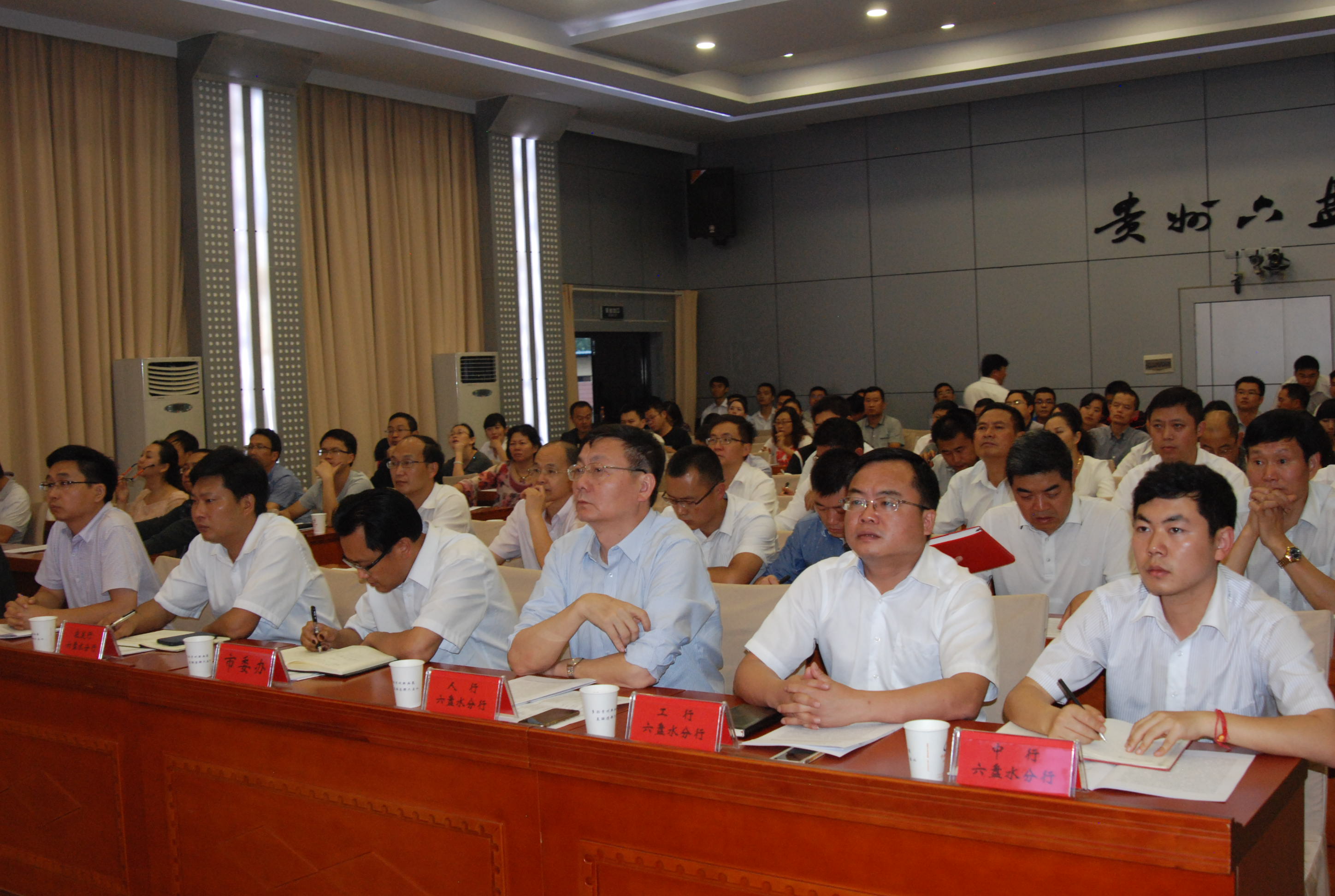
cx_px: 668
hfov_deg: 53.0
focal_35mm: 36
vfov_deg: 37.0
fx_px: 1338
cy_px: 448
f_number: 5
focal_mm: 24
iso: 1000
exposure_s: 1/60
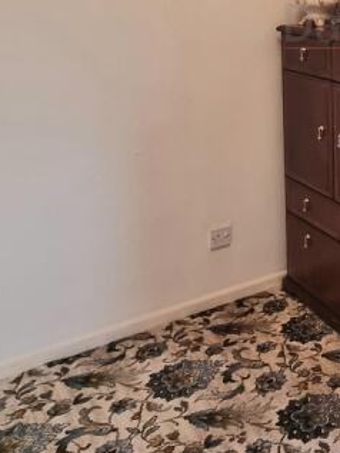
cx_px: 459
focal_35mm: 42
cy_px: 34
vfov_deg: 40.9
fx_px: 550
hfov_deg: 27.7
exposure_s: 1/50
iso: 250
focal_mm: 2.2
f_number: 2.2
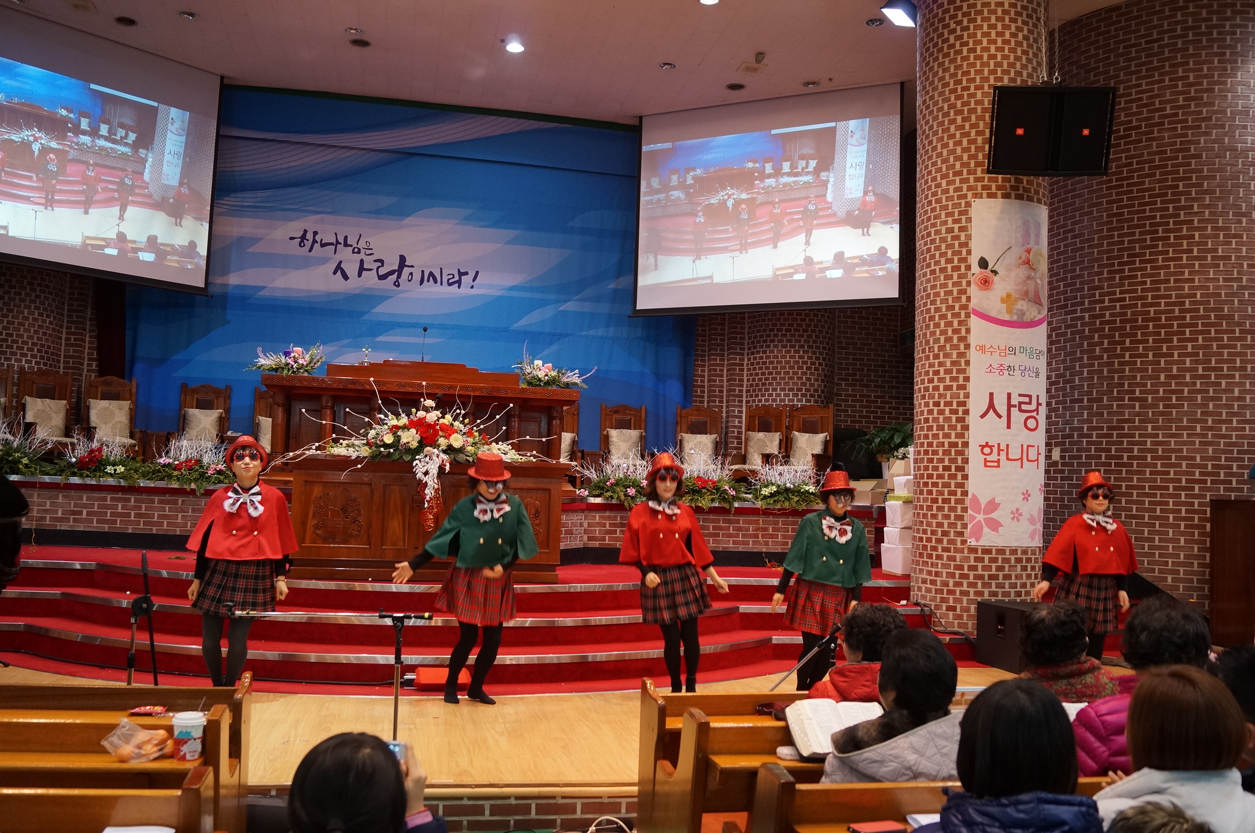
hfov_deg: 62.0
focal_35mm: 30
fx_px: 1044
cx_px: 628
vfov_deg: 43.5
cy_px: 416
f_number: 4
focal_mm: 20
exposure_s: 1/60
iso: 640
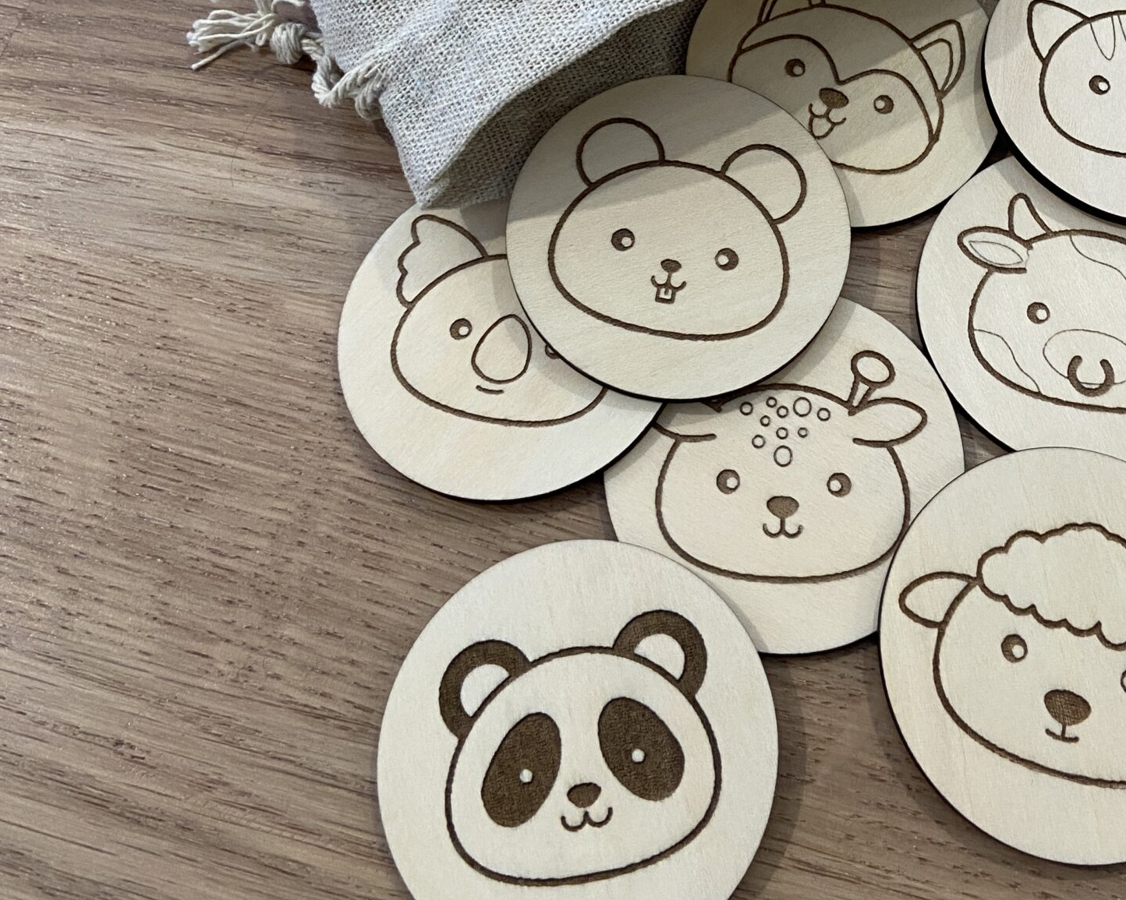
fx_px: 1500
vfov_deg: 31.9
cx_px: 738
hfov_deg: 40.7
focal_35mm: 45
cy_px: 99
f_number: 1.8
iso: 125
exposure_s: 1/50
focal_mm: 4.25
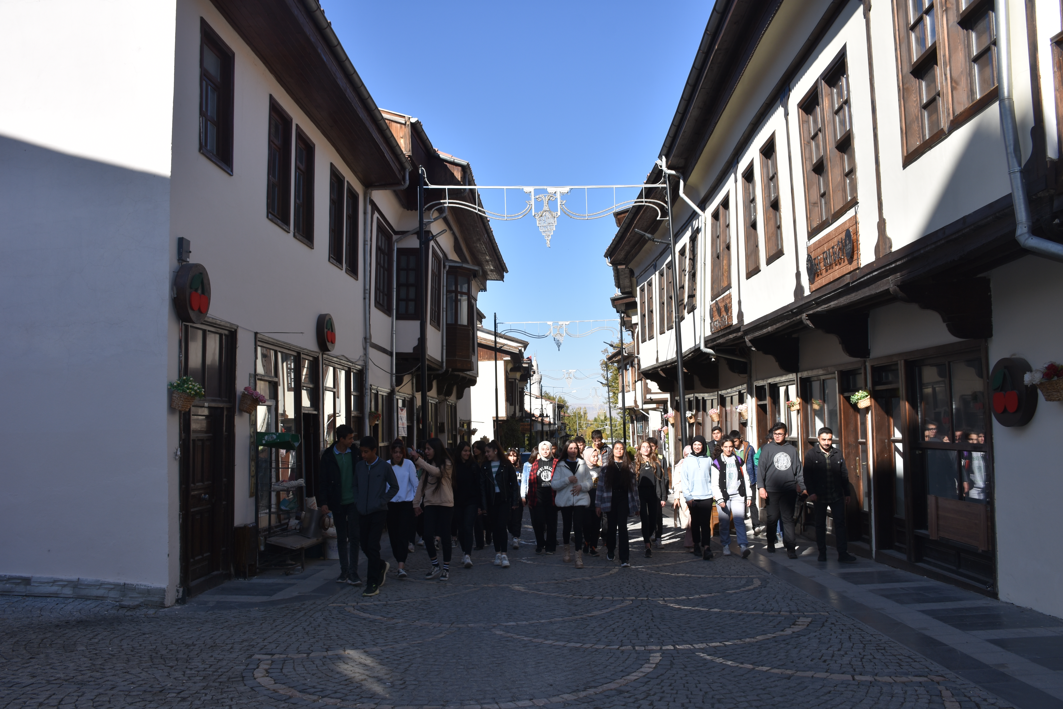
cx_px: 532
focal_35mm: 30
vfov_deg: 43.6
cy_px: 354
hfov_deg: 61.9
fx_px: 886
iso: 100
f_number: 7.1
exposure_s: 1/250
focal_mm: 20
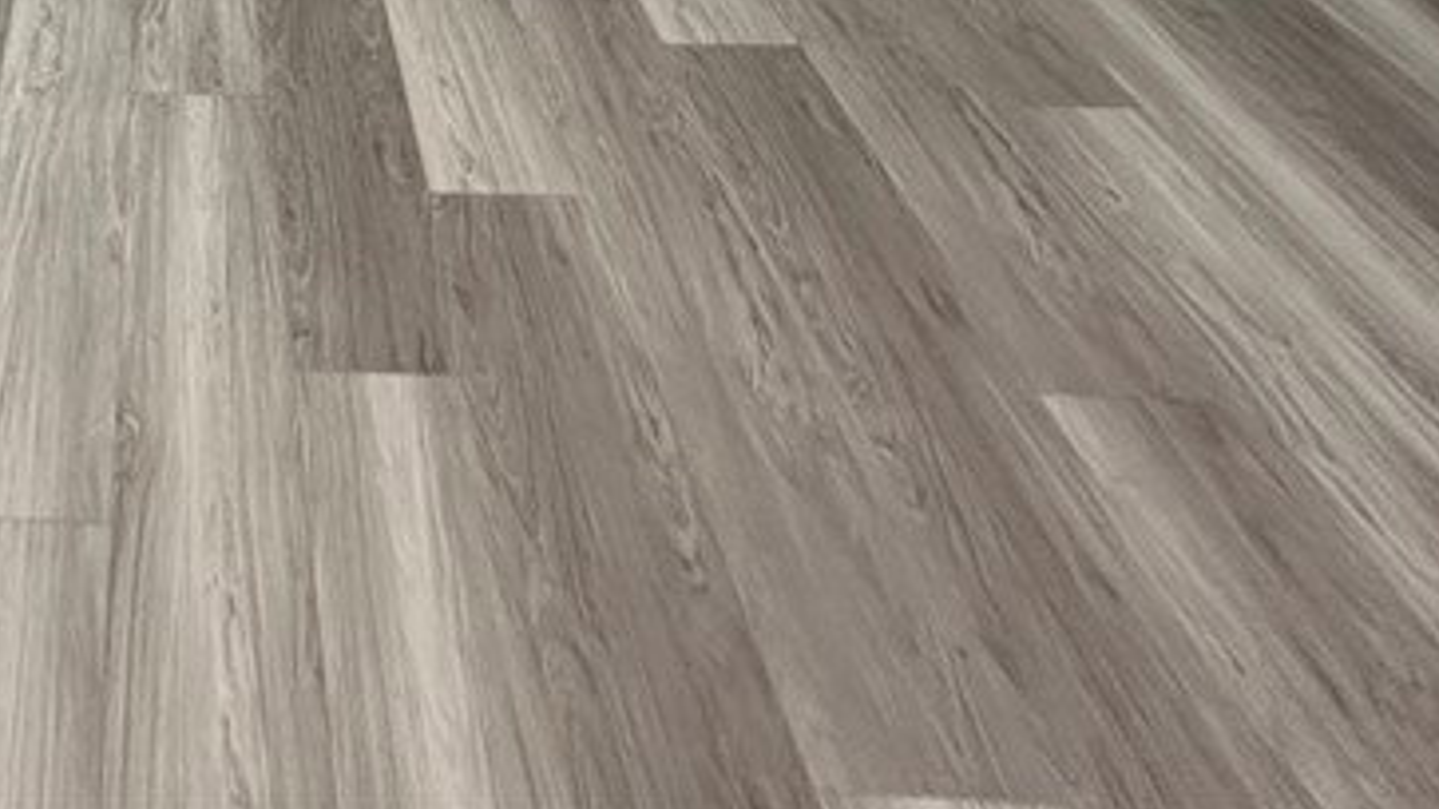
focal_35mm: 43
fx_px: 1640
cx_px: 0
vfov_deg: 19.5
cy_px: -702
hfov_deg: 41.3
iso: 200
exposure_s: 1/60
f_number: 2.2
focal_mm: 2.22
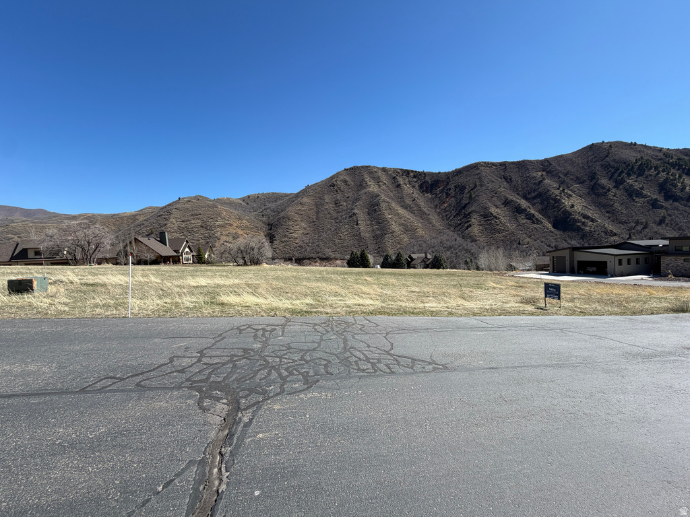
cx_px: 345
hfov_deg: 102.1
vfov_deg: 85.7
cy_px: 258
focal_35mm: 14
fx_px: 279
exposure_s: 1/770
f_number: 2.2
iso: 25
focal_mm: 2.22
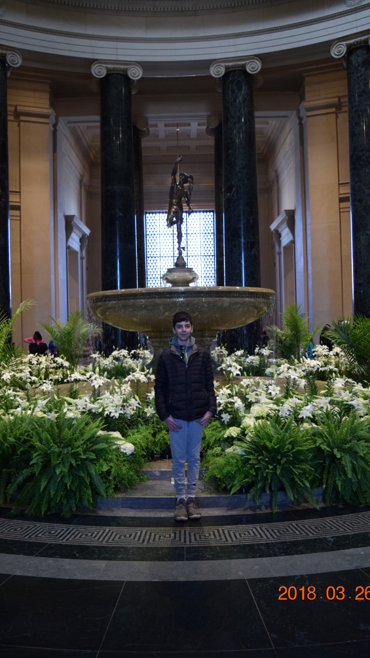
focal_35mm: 32
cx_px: 177
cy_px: 328
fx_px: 558
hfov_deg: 36.7
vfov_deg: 61.0
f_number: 3.8
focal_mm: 20
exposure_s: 1/60
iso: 1250
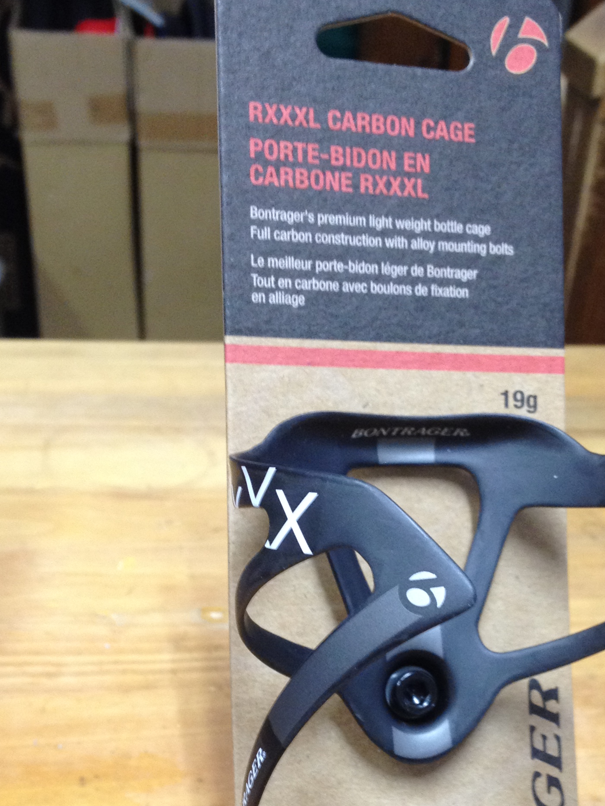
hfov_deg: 23.9
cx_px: 410
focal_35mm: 61
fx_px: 1421
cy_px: 633
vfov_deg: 31.0
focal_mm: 4.28
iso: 160
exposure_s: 1/20
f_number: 2.4
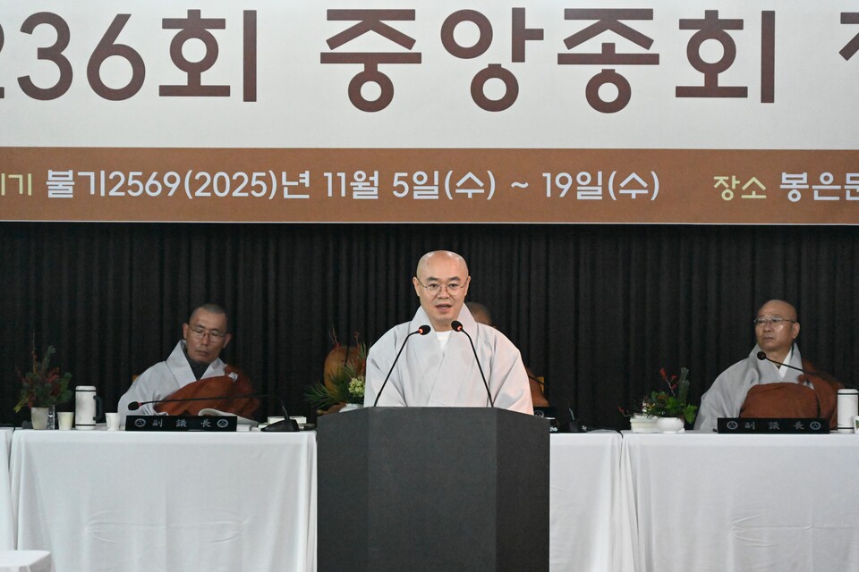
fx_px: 3698
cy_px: 286
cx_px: 430
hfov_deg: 13.2
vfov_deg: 8.9
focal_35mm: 155
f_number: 6.3
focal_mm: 155
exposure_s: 1/400
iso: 20000
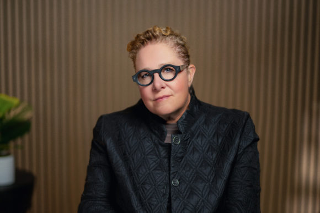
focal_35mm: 85
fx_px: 756
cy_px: 106
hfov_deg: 23.9
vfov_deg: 16.1
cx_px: 160
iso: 500
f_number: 1.4
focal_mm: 85
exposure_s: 1/200
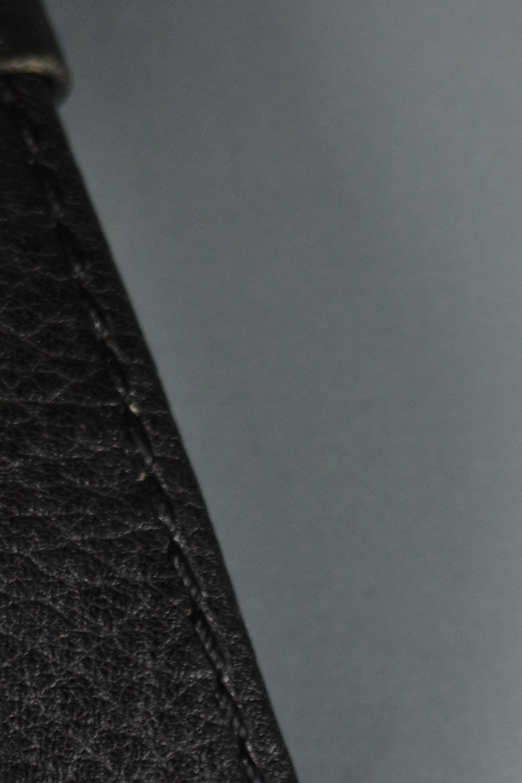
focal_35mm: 163
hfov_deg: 8.4
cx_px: 347
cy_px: 1521
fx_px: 3544
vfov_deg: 11.5
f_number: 3.5
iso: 200
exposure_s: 1/80
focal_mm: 26
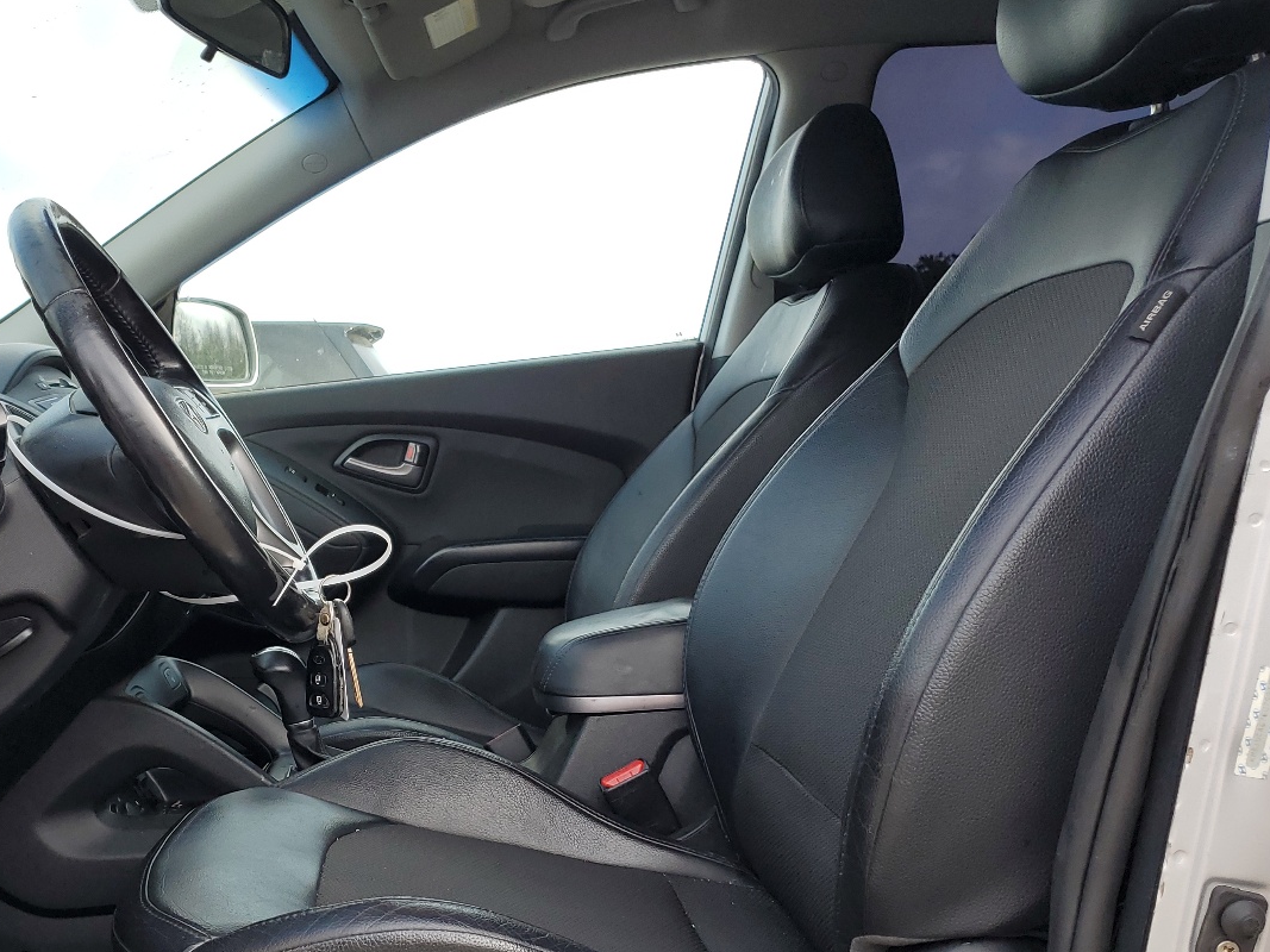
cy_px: 669
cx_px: 382
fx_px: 1431
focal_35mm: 39
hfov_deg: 46.8
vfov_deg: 36.3
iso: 50
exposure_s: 1/556
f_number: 1.5
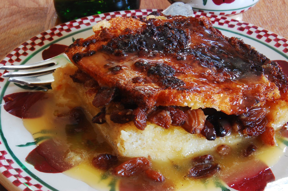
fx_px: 659
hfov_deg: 24.6
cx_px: 144
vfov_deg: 16.5
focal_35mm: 82
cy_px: 96
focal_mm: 55
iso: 400
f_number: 36
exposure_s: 30
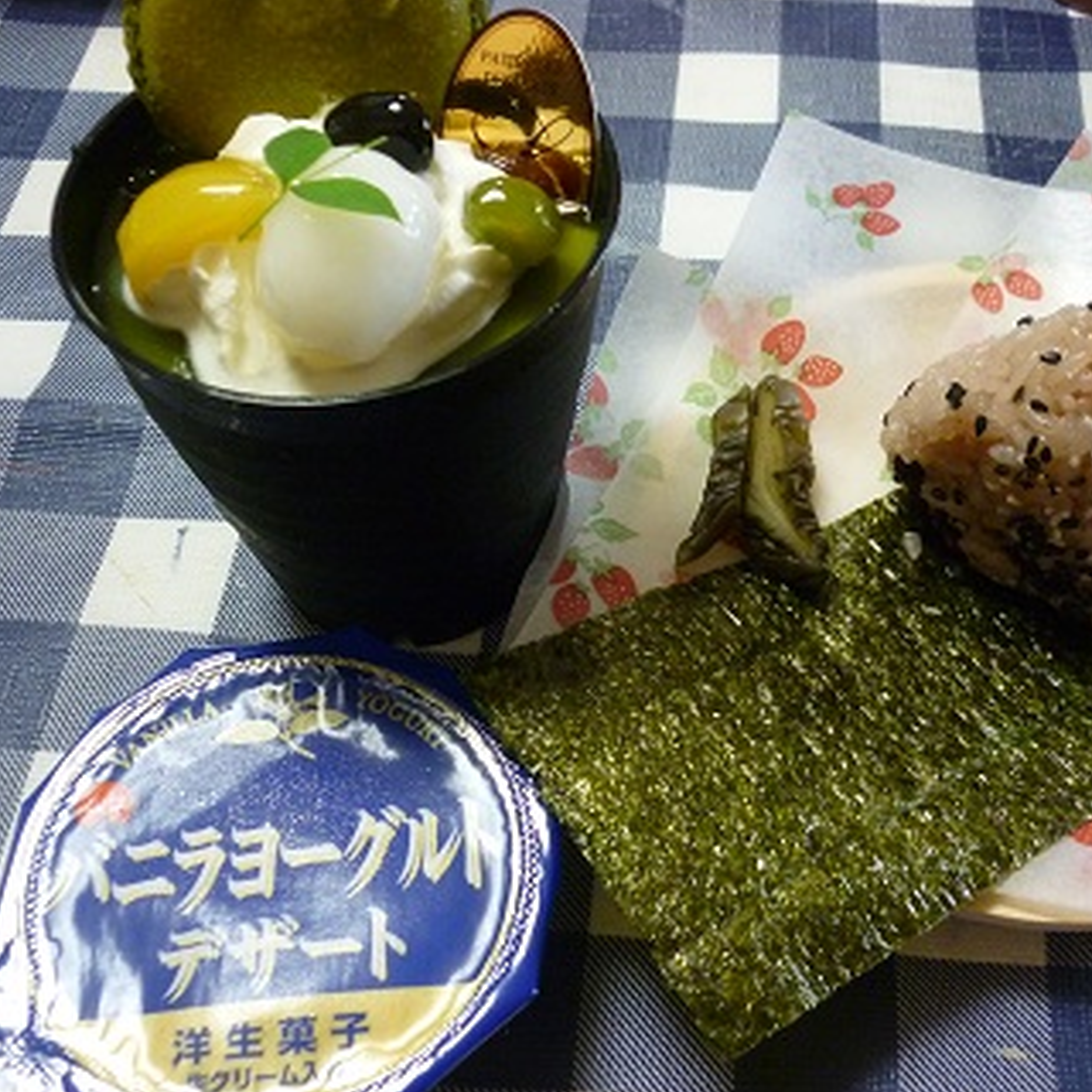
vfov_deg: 41.9
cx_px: 659
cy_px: 544
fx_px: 1428
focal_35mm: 40
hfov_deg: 41.7
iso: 400
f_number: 2.8
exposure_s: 1/30
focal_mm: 5.5
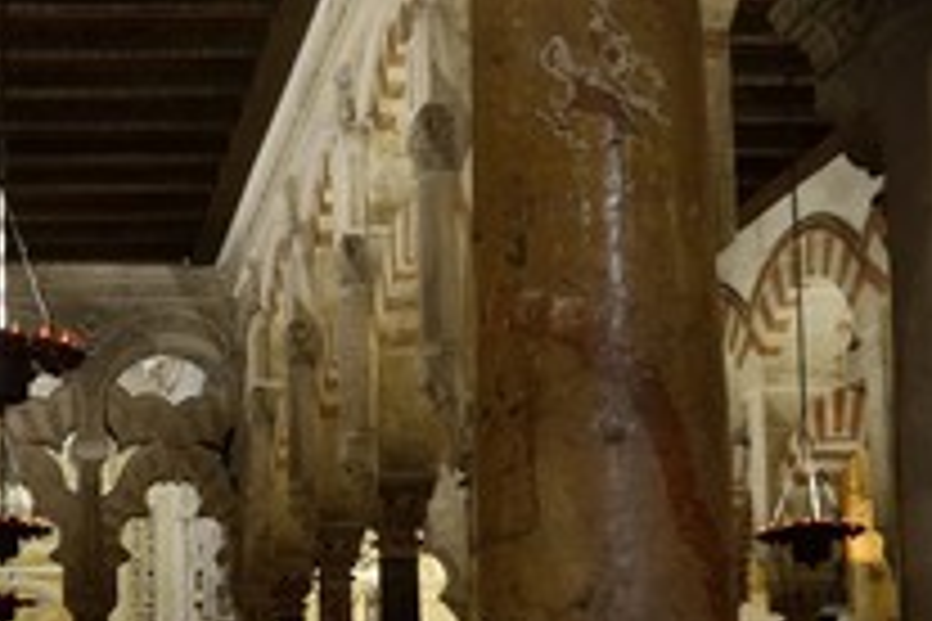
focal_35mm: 65
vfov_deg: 20.2
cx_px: -5
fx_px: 1683
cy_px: 626
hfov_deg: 28.9
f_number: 3.5
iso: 800
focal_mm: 32
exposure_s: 1/6
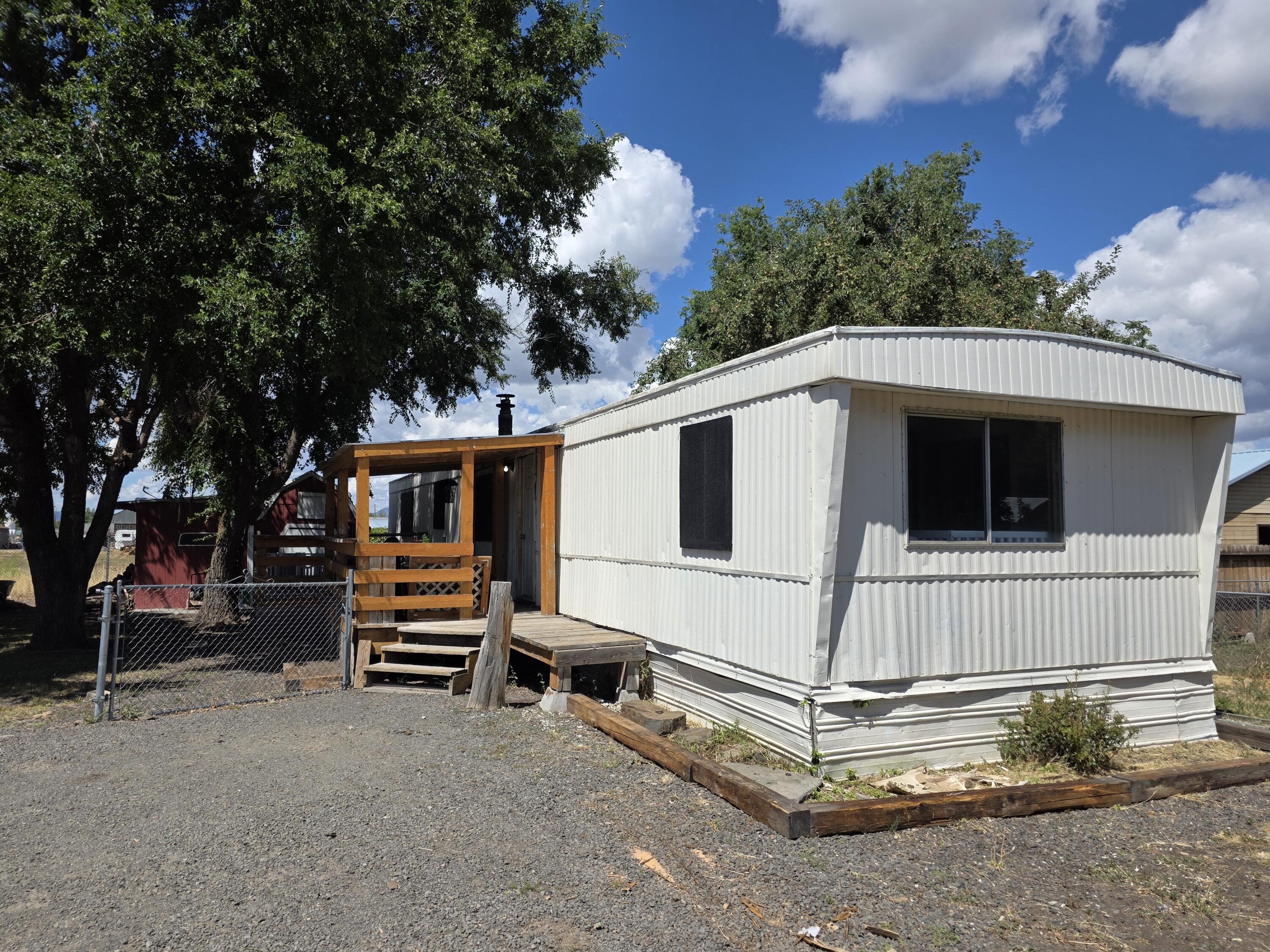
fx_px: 844
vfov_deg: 58.9
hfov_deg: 73.9
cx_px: 635
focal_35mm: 23
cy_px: 476
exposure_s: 1/7626
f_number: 1.7
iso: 80
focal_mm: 6.3
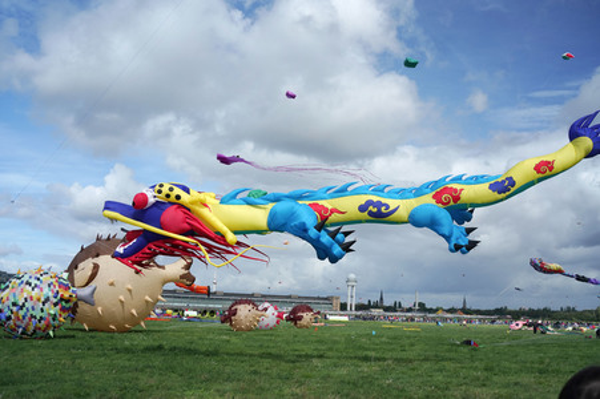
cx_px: 300
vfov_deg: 36.8
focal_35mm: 36
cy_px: 200
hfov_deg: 53.2
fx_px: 600
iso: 640
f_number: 8
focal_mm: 36
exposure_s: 1/1250
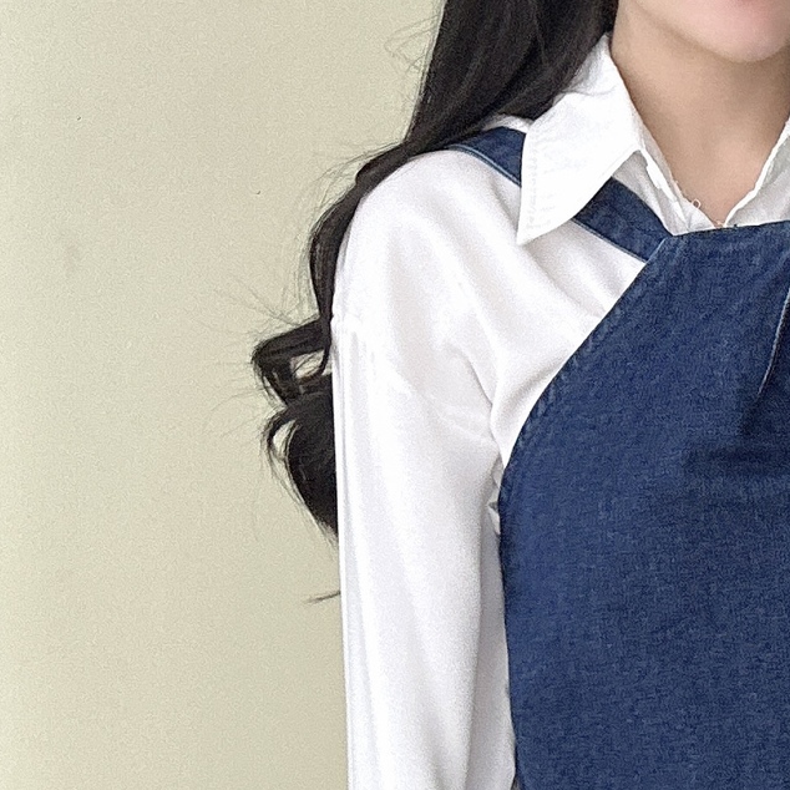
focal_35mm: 77
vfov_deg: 21.9
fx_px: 1988
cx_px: 780
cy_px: 738
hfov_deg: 21.7
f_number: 1.9
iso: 100
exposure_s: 1/60
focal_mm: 2.69
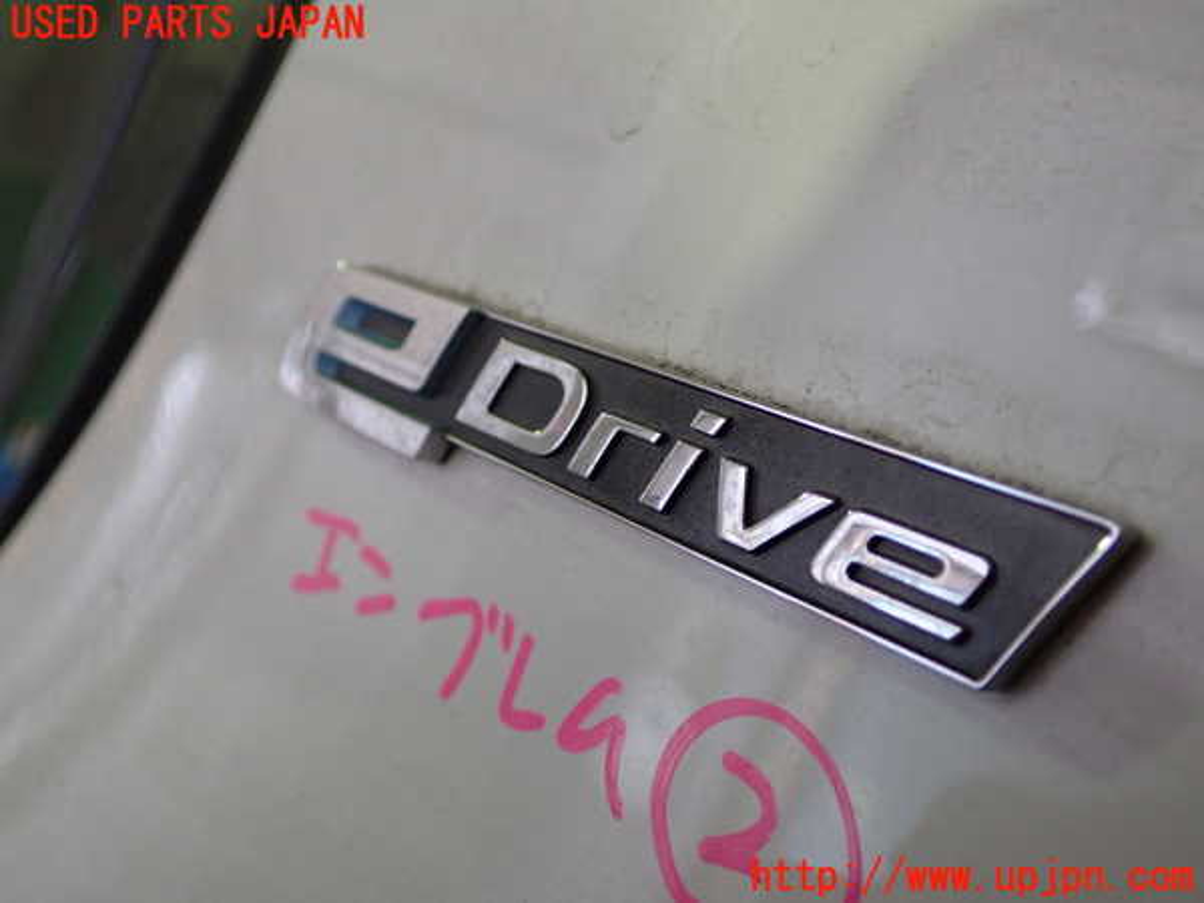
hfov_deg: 49.0
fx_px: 1322
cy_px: 452
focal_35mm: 38
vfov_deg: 37.7
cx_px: 602
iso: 400
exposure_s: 1/40
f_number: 2.7
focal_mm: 6.83
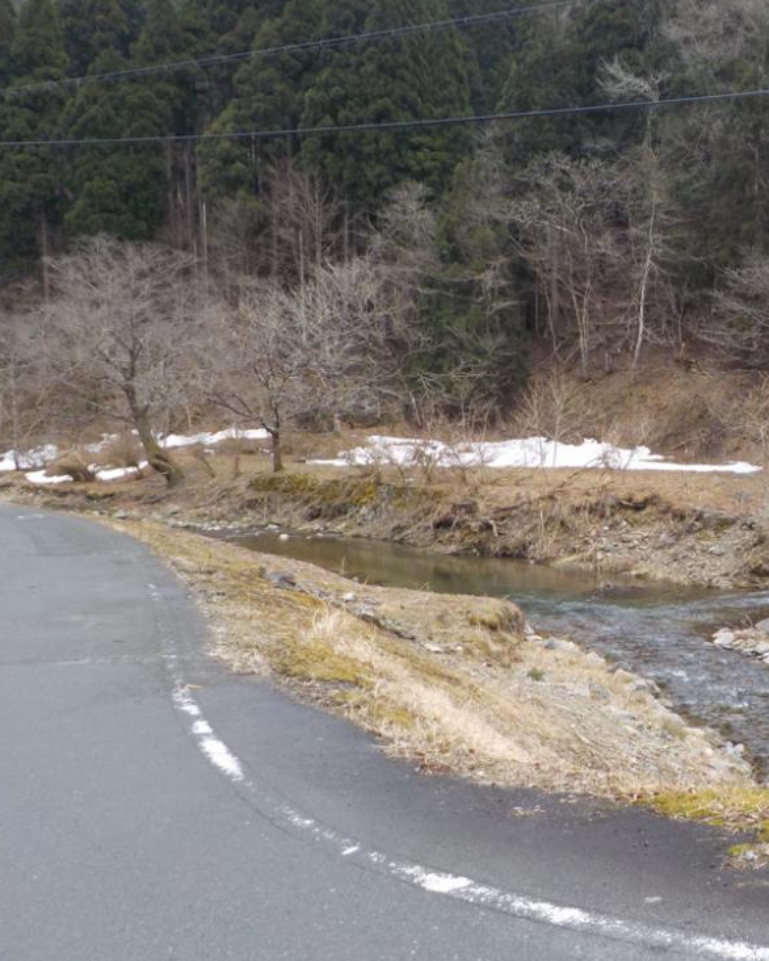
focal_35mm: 40
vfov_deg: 45.8
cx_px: 643
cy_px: 483
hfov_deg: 35.8
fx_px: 1137
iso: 125
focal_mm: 4.1
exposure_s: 1/160
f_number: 3.3
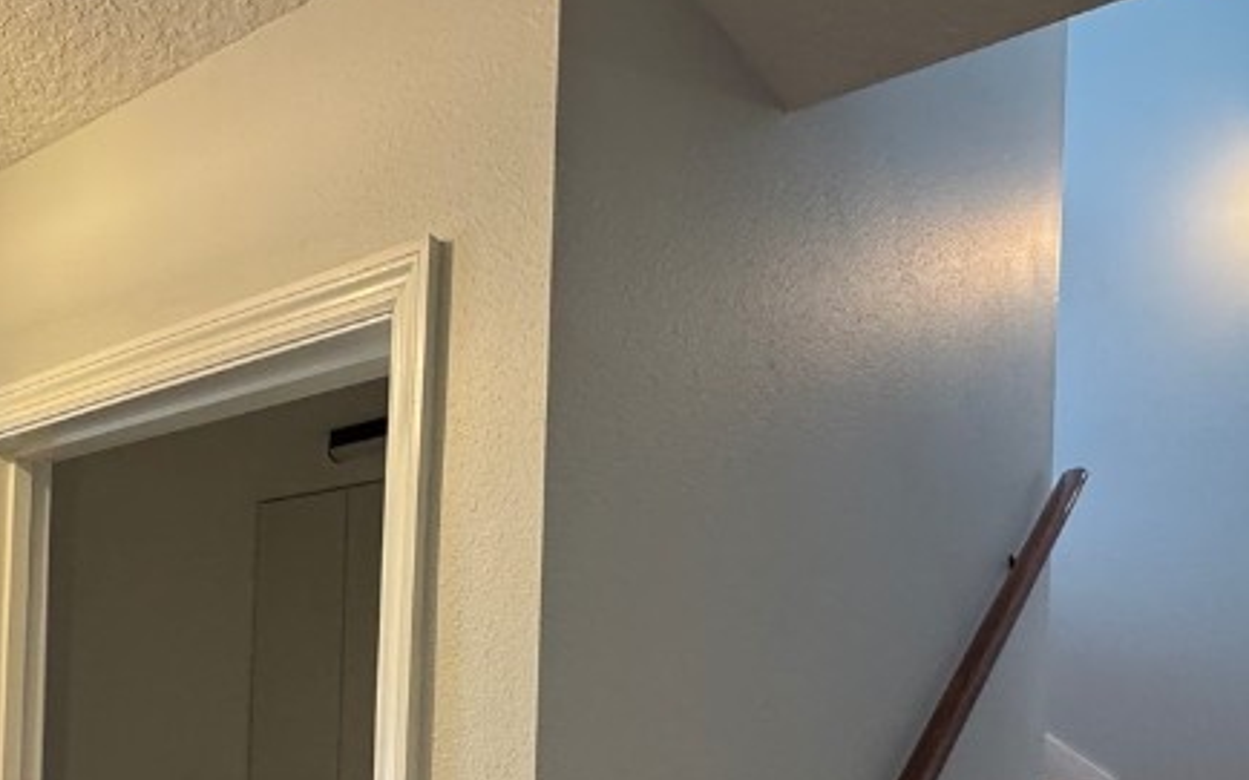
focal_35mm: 35
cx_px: 475
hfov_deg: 54.8
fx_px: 1191
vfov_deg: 33.0
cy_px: 792
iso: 400
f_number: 2.2
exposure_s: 1/60
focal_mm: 2.22
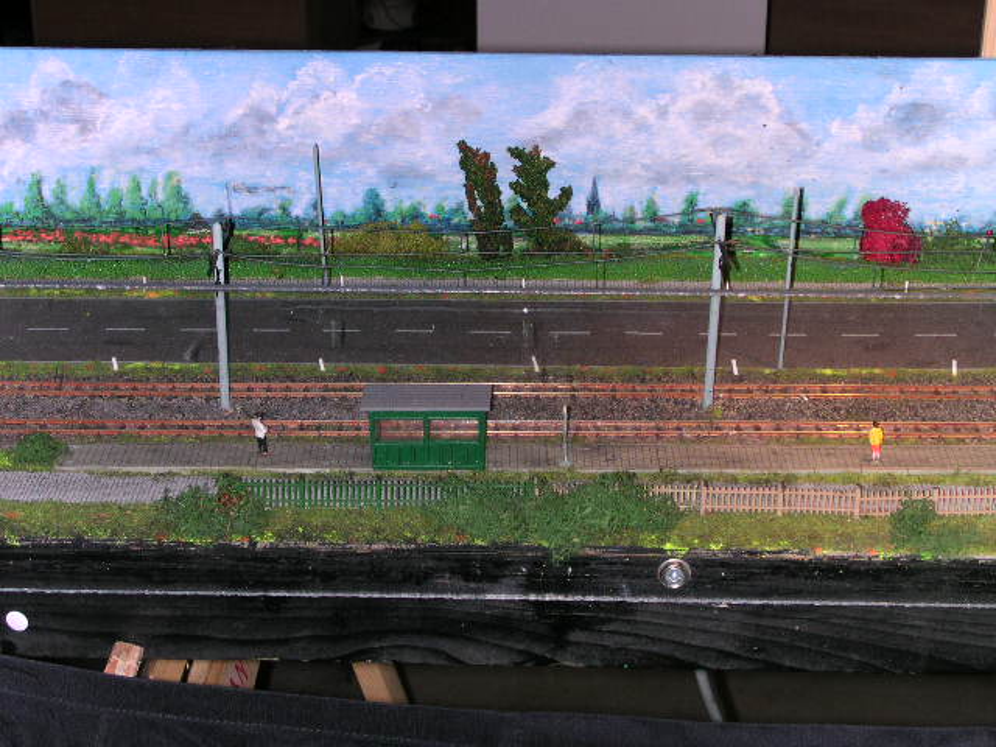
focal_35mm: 68
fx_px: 1957
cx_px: 498
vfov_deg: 21.6
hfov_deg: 28.6
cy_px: 374
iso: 112
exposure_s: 1/60
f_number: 3.7
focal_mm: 10.4
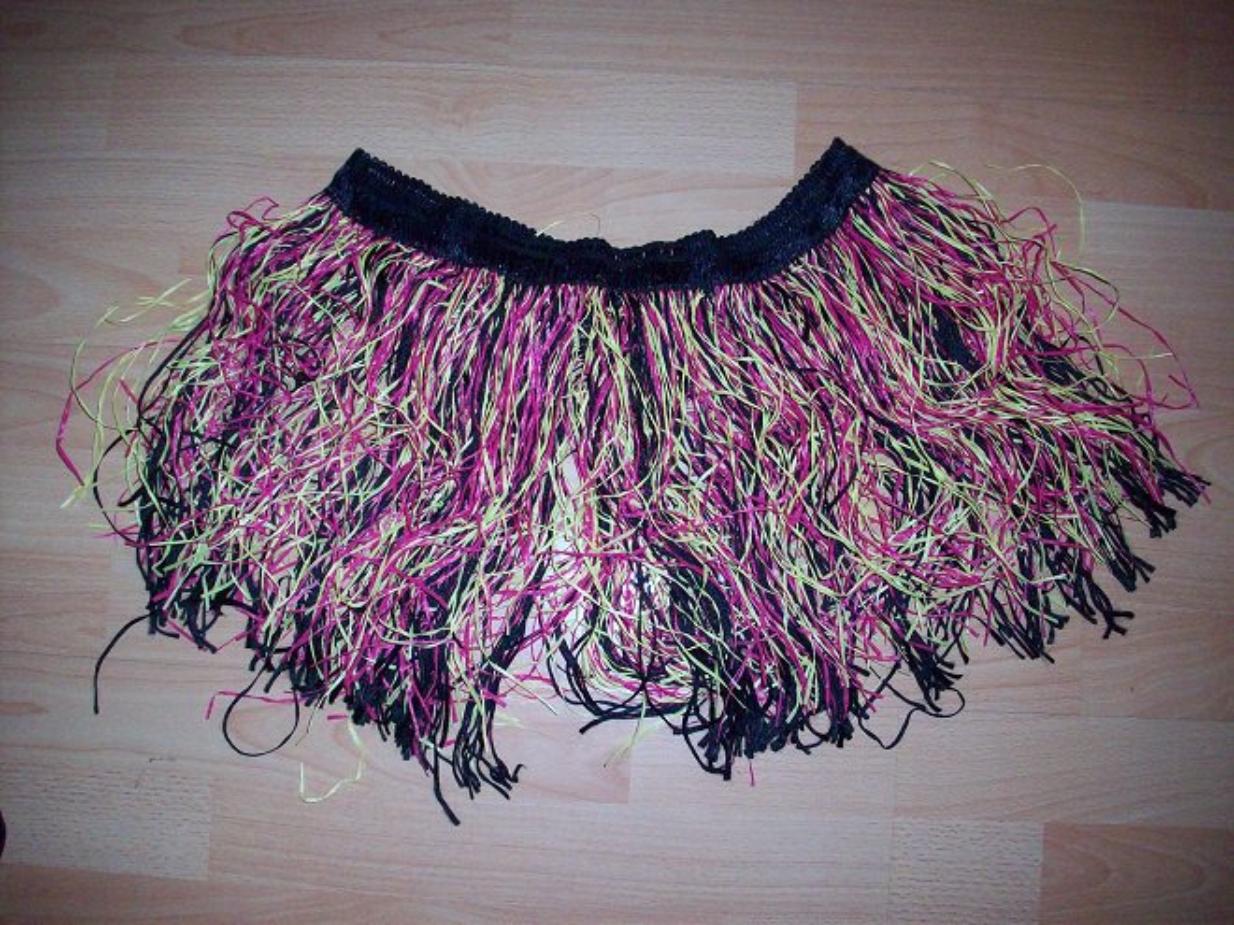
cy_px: 462
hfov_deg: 50.1
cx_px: 617
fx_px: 1319
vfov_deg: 38.7
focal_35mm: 37
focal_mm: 6.2
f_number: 2.8
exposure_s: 1/45
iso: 160
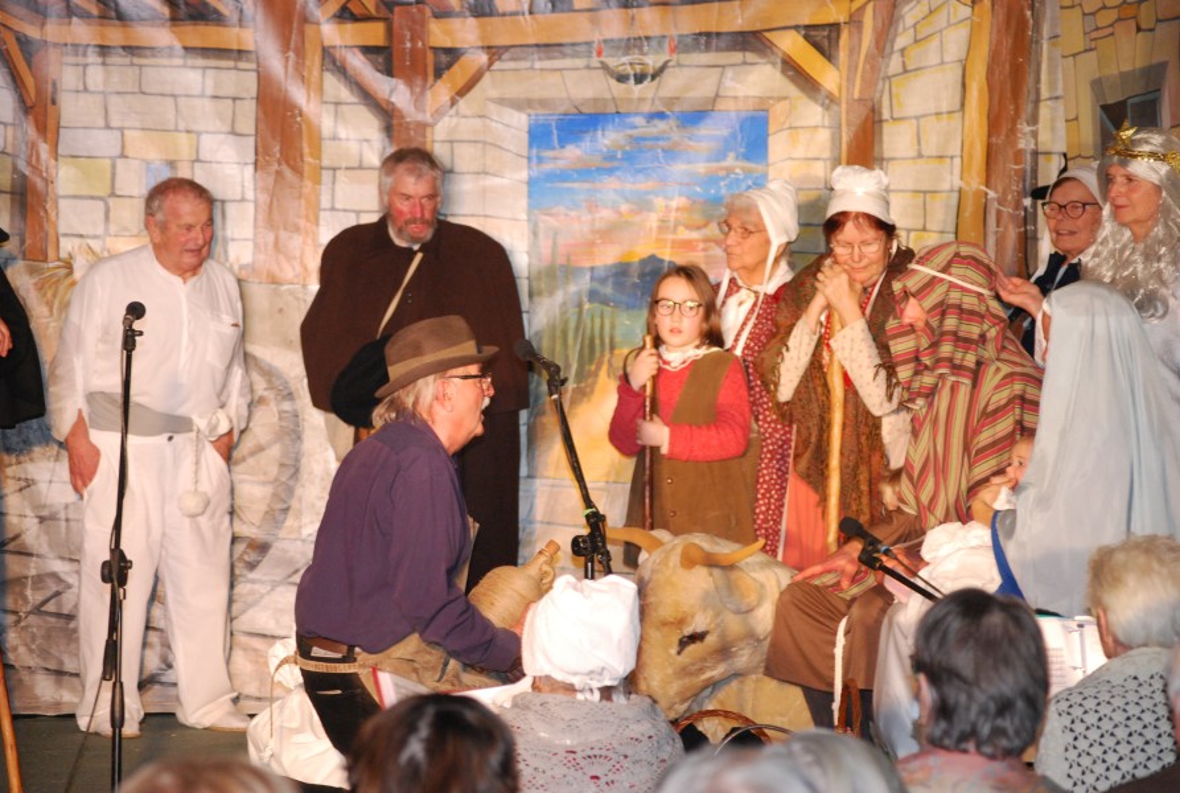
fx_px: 4189
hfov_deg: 16.0
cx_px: 590
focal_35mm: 128
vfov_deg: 10.8
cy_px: 396
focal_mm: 85
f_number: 4.5
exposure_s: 1/60
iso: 1000
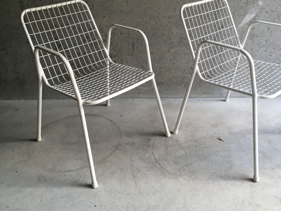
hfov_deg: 48.8
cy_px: 85
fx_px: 308
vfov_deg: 37.6
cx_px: 160
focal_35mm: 38
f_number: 2.2
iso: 25
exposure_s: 1/33
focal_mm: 4.15
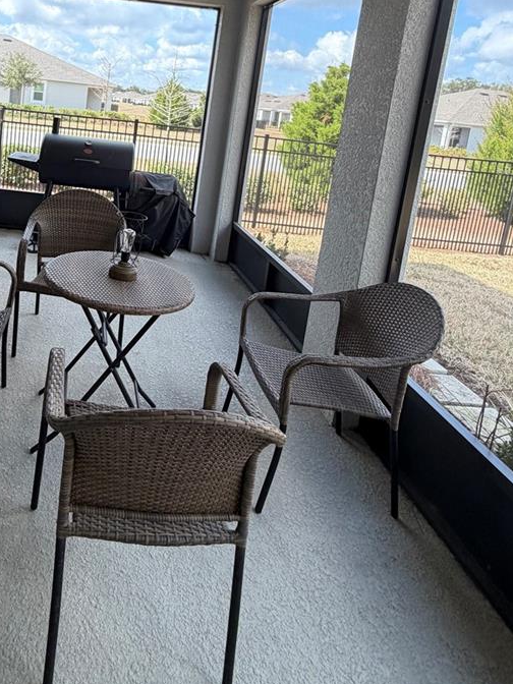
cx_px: 110
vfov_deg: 65.1
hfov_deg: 51.8
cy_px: 169
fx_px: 494
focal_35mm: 25
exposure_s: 1/172
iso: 50
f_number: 2.2
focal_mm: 2.22
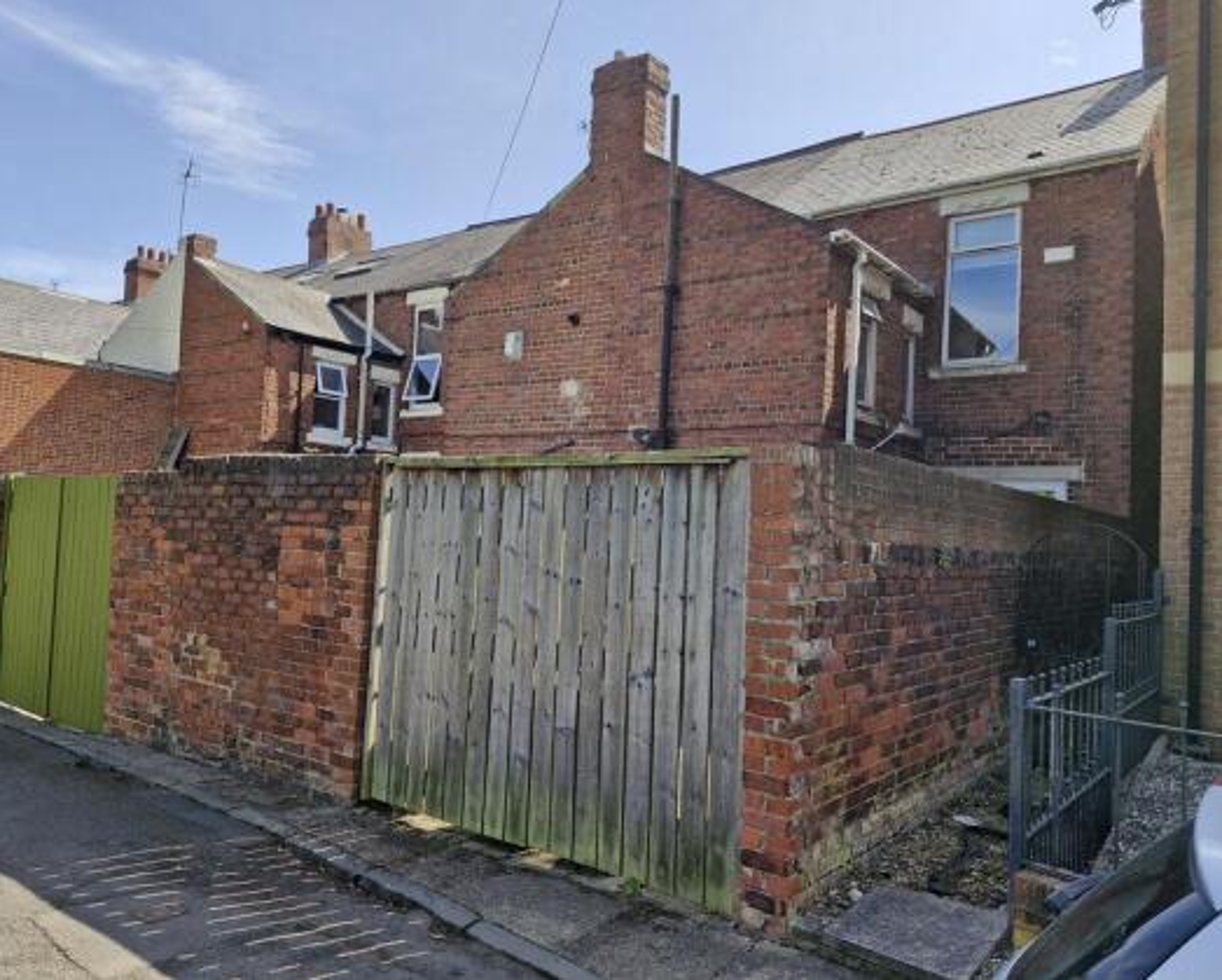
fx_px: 905
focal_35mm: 25
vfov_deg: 56.8
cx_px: 548
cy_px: 471
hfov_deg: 67.9
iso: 50
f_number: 1.8
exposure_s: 1/1032
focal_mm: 5.54
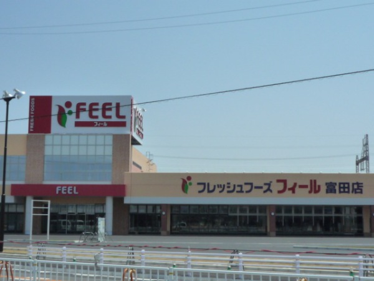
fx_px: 637
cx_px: 187
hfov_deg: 32.7
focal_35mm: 59
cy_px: 140
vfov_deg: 24.8
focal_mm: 5.8
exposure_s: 1/800
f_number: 6.3
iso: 160
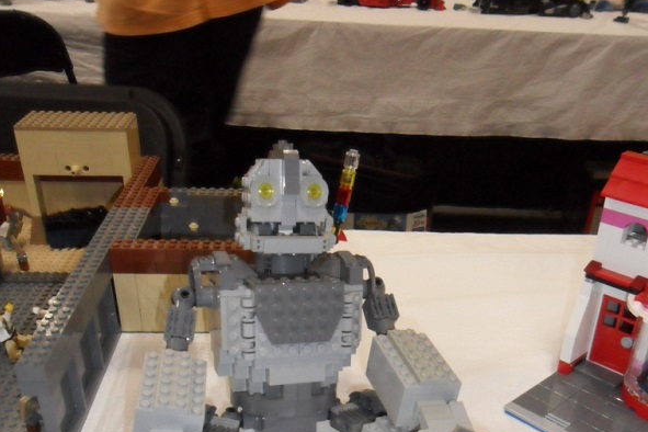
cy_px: 393
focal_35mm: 38
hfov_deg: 50.7
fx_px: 684
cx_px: 328
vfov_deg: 33.2
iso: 320
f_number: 3.5
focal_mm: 4.9
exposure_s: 1/45
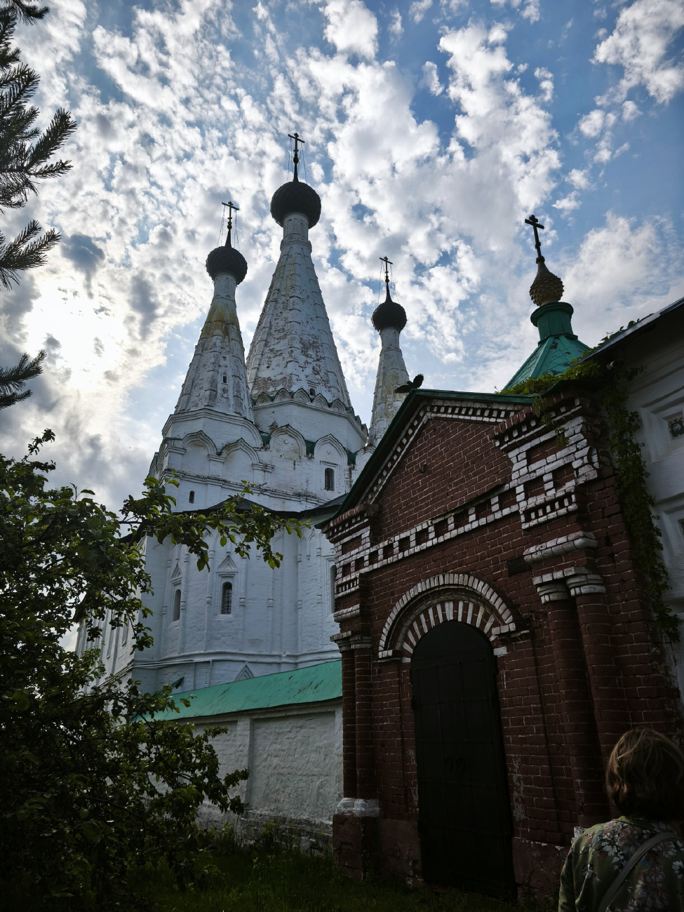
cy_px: 456
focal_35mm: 23
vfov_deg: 73.9
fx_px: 606
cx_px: 342
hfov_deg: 58.9
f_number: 1.7
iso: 80
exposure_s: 1/1130
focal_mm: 5.35
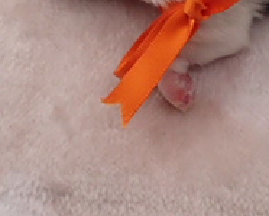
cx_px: 240
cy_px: -100
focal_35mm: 84
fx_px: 669
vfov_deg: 16.7
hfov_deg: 22.2
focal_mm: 4.5
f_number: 2.8
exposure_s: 1/640
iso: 400
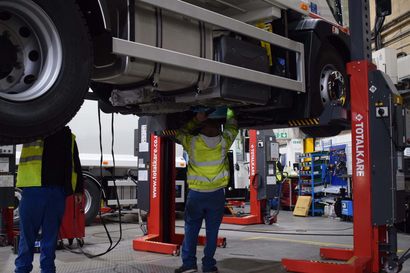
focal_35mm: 44
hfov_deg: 44.4
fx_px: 501
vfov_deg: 30.5
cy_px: 143
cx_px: 180
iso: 1600
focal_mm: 22
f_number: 3.8
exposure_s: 1/60
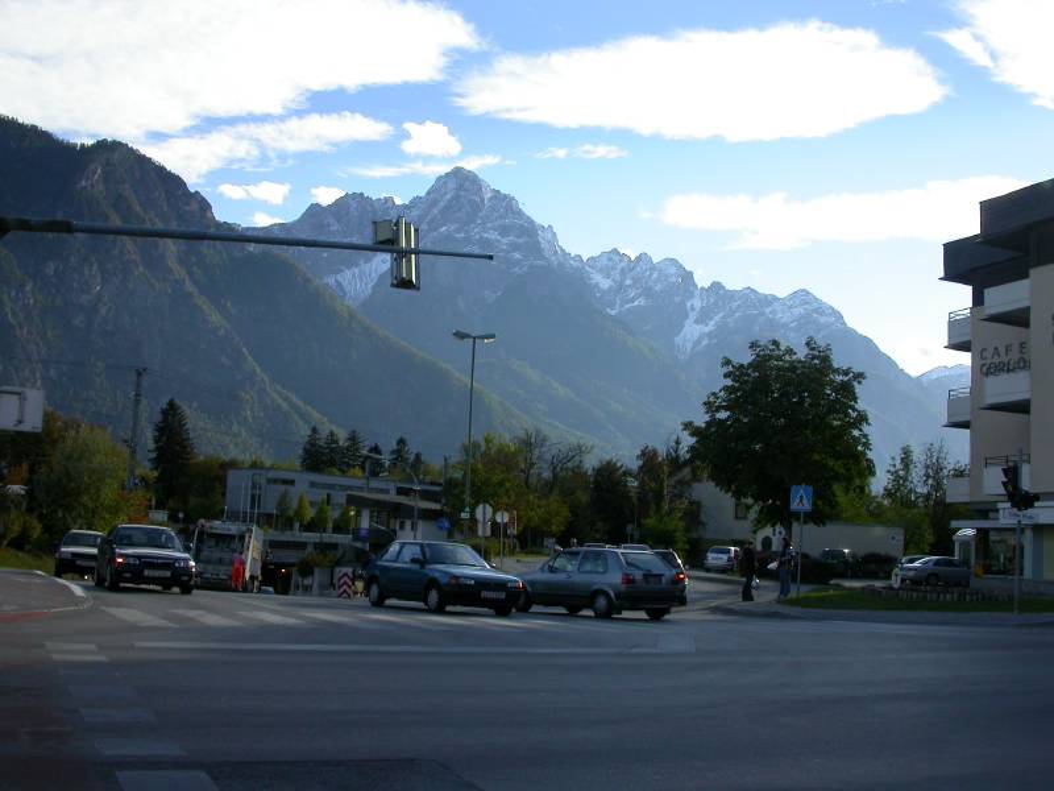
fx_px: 1157
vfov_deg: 37.7
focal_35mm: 38
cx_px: 527
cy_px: 396
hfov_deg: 49.0
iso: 100
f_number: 7.5
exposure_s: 1/158
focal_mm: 7.85
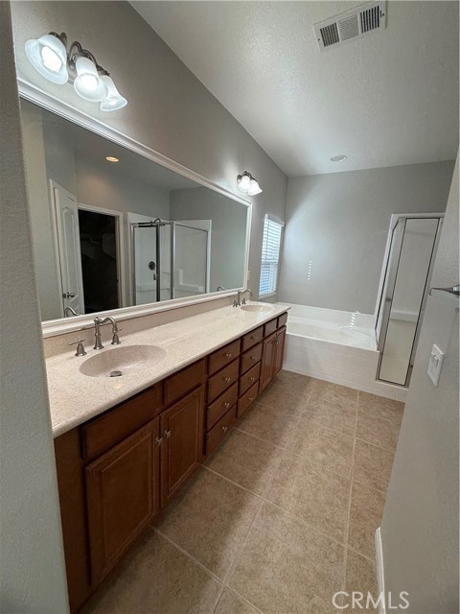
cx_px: 230
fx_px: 248
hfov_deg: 85.7
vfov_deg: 102.1
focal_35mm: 14
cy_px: 307
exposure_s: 1/99
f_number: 2.2
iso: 80
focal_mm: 2.22
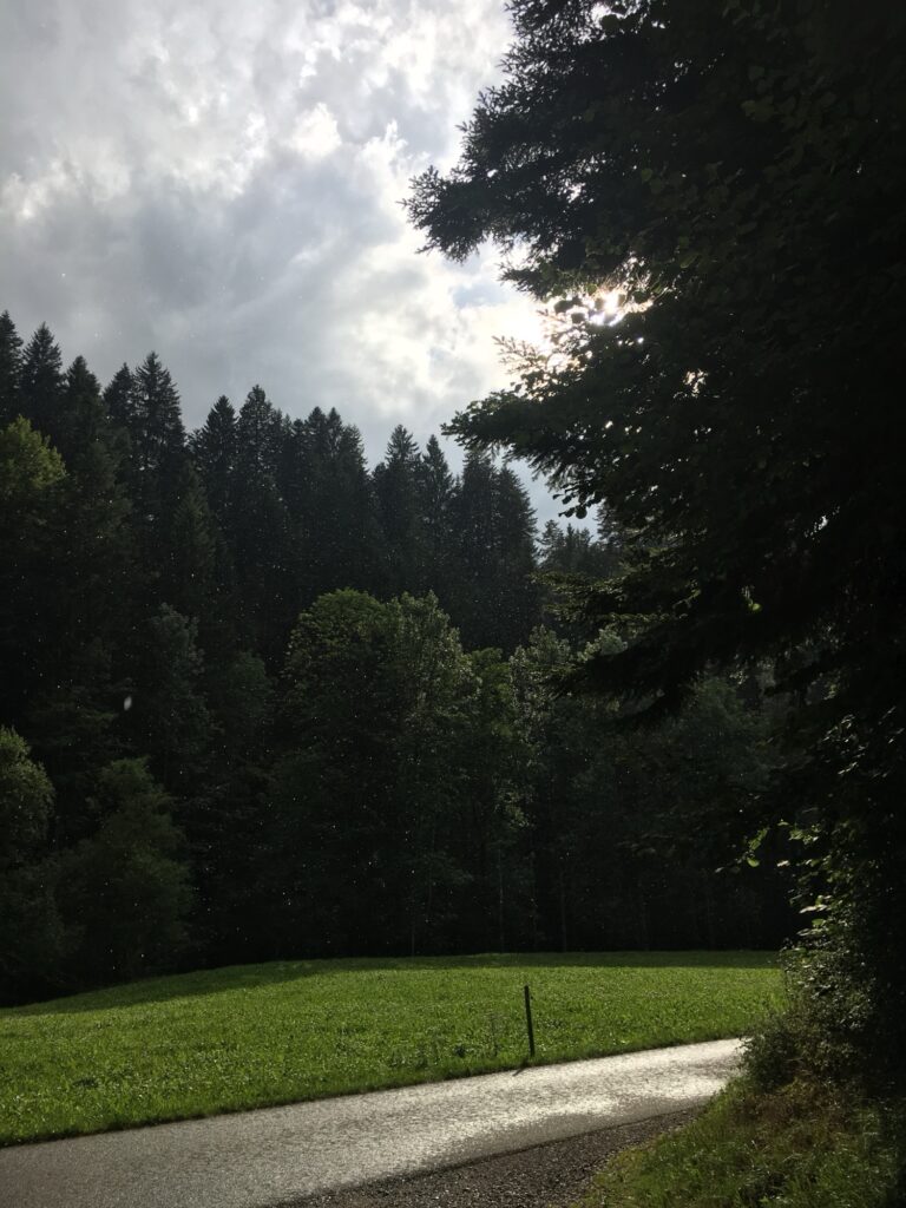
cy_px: 604
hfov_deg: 48.2
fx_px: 1012
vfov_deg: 61.7
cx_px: 453
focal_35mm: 29
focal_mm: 4.15
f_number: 2.2
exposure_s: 1/2747
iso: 25
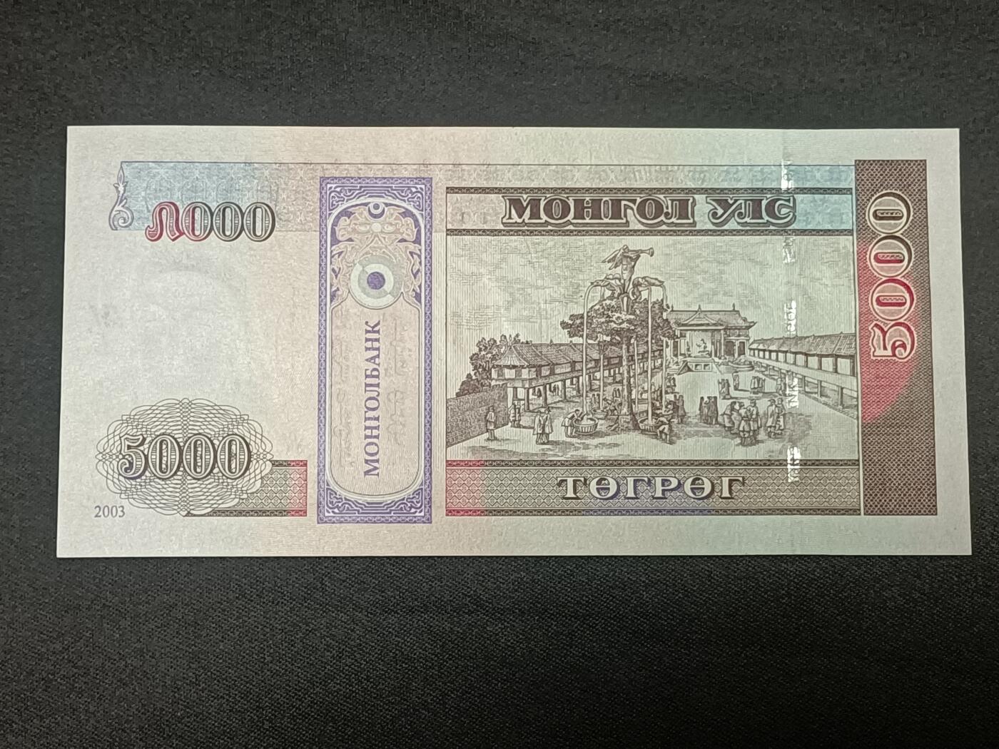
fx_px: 1674
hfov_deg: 33.2
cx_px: 500
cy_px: 374
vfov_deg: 25.2
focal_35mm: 58
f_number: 1.8
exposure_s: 1/33.3
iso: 1161
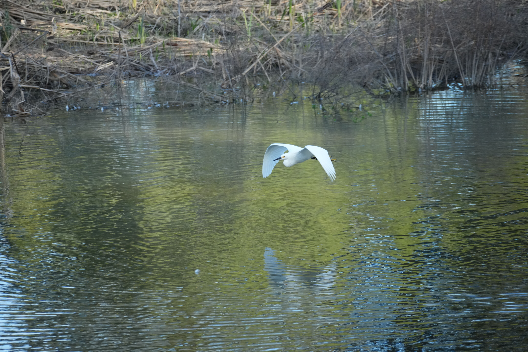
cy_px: 176
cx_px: 264
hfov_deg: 6.9
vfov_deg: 4.6
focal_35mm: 300
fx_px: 4400
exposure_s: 1/800
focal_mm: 300
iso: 1600
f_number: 7.1
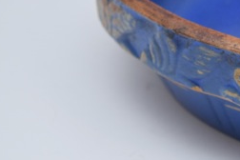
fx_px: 1395
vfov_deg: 6.6
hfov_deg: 9.7
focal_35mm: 209
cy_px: 78
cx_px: 283
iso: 800
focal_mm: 55
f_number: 5.6
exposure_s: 1/125
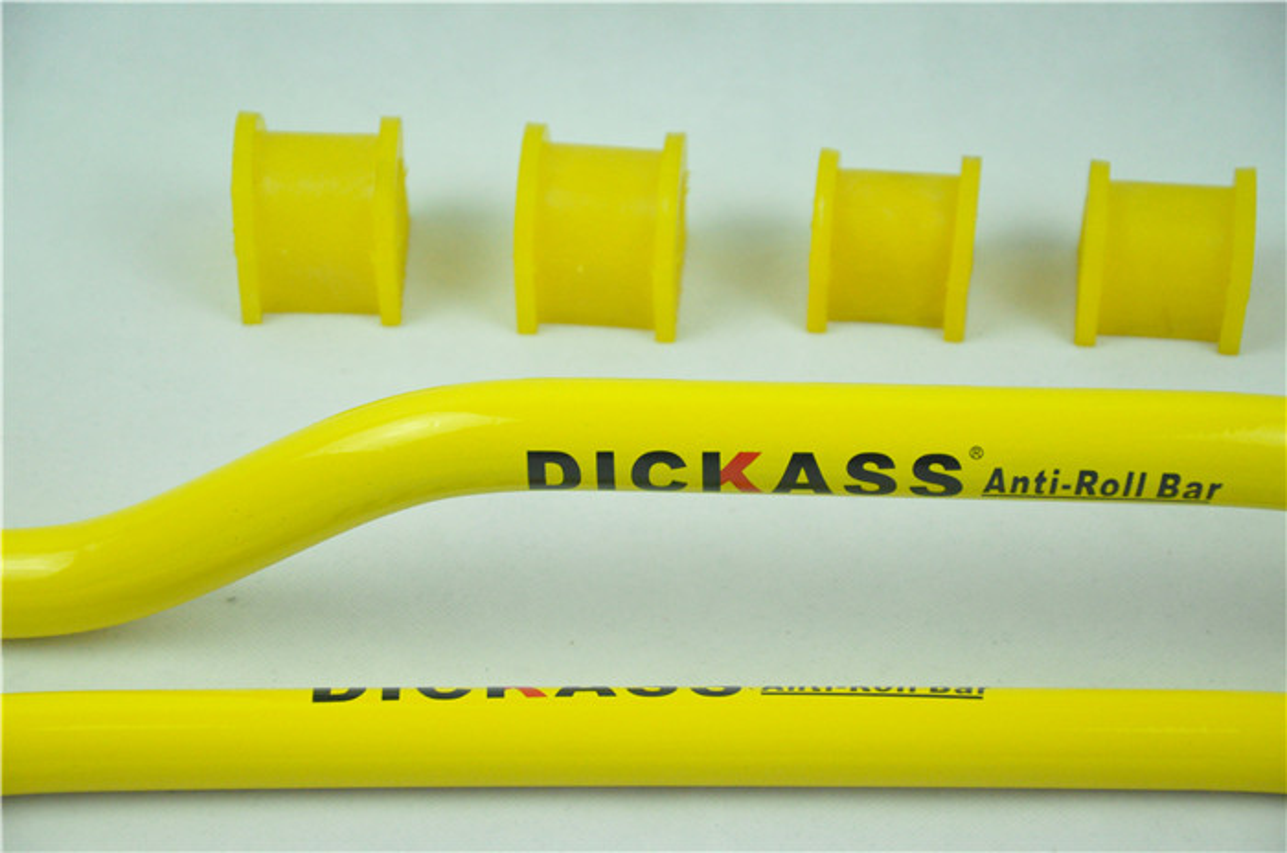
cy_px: 426
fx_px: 4282
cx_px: 644
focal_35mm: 120
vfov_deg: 11.4
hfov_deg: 17.1
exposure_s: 1/500
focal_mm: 80
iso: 3200
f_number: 5.3
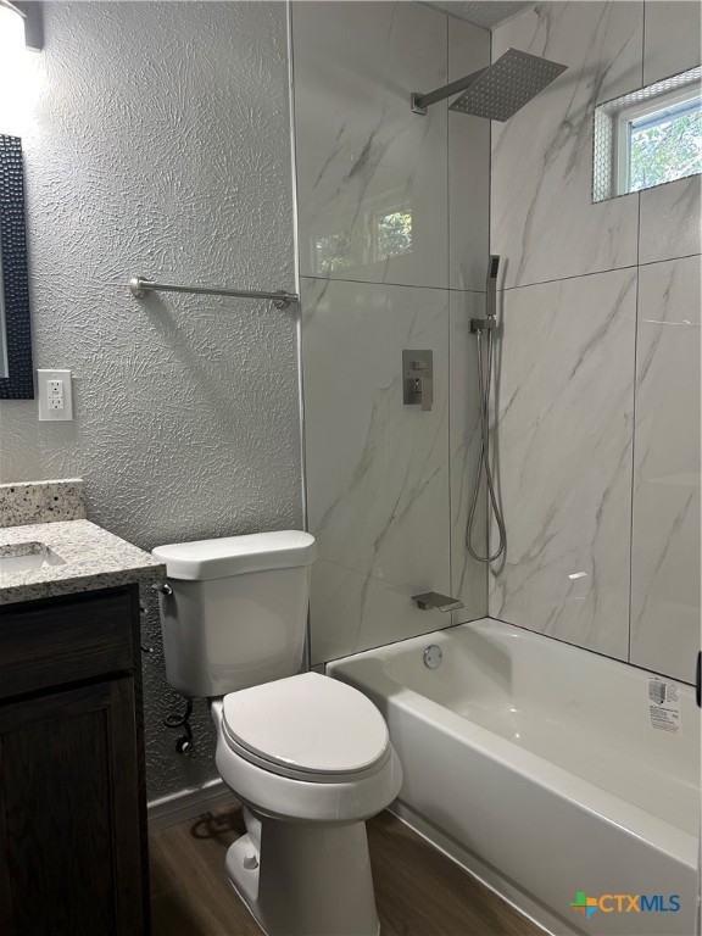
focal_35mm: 26
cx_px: 351
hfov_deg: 53.1
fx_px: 703
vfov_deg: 67.3
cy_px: 468
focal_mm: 5.7
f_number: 1.5
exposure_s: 1/60
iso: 100
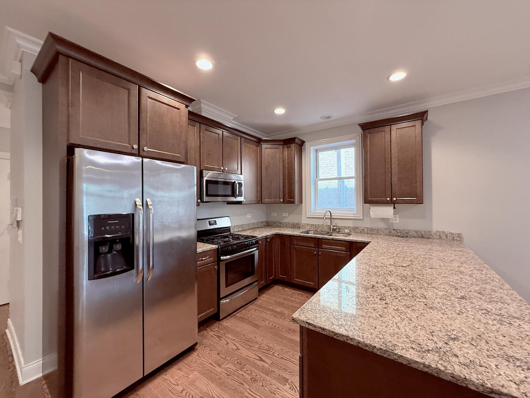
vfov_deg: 85.7
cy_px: 199
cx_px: 265
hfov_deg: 102.1
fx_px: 214
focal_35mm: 14
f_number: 2.2
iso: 400
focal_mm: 2.22
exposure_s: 1/60
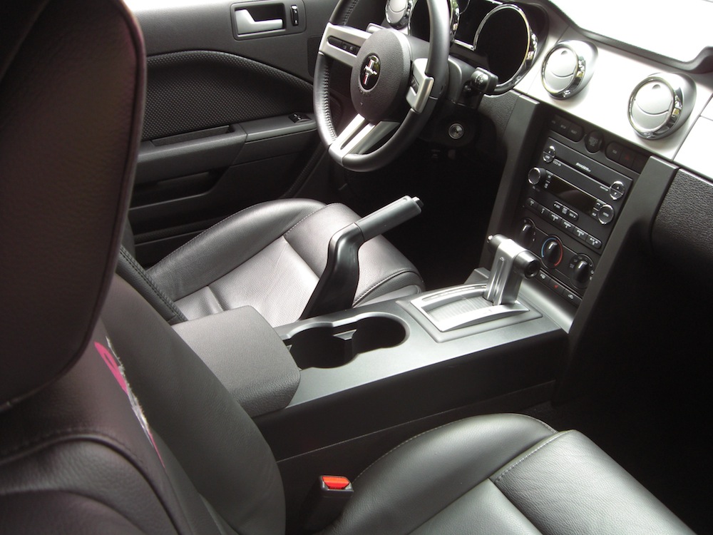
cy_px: 268
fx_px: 783
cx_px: 356
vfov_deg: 37.7
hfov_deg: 49.0
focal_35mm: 38
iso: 100
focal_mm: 6.2
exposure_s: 1/50
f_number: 2.7
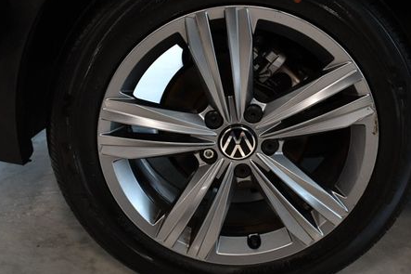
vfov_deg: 26.0
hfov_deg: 38.2
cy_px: 126
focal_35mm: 52
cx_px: 229
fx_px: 593
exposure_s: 1/250
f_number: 8
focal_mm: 24
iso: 2500
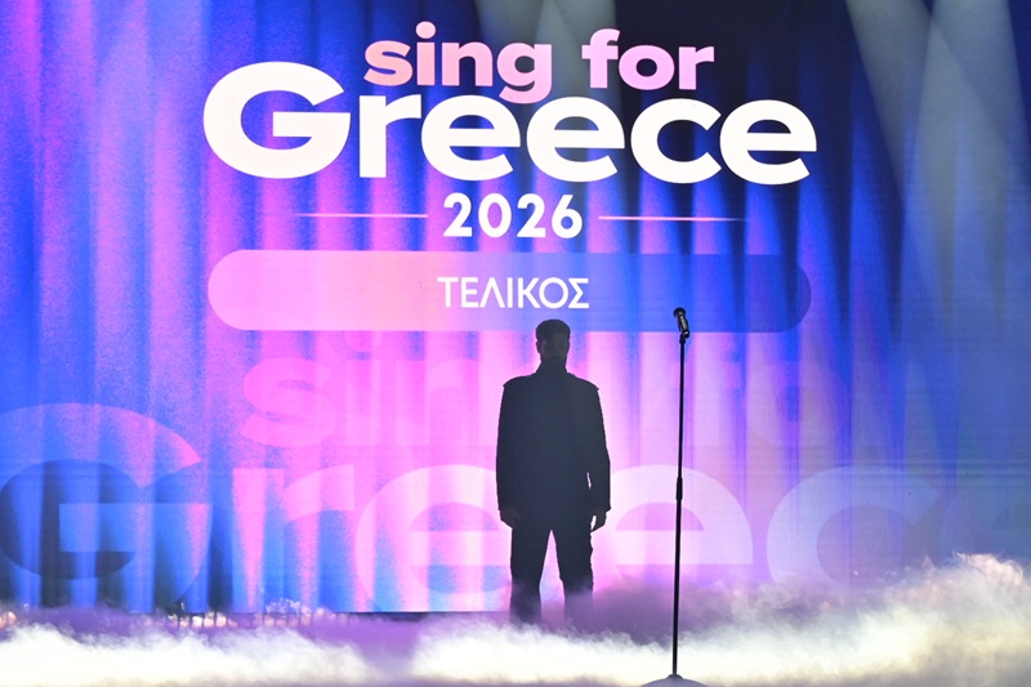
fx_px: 3436
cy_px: 344
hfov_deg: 17.1
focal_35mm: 120
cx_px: 516
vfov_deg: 11.4
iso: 4000
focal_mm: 80
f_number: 9
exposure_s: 1/500
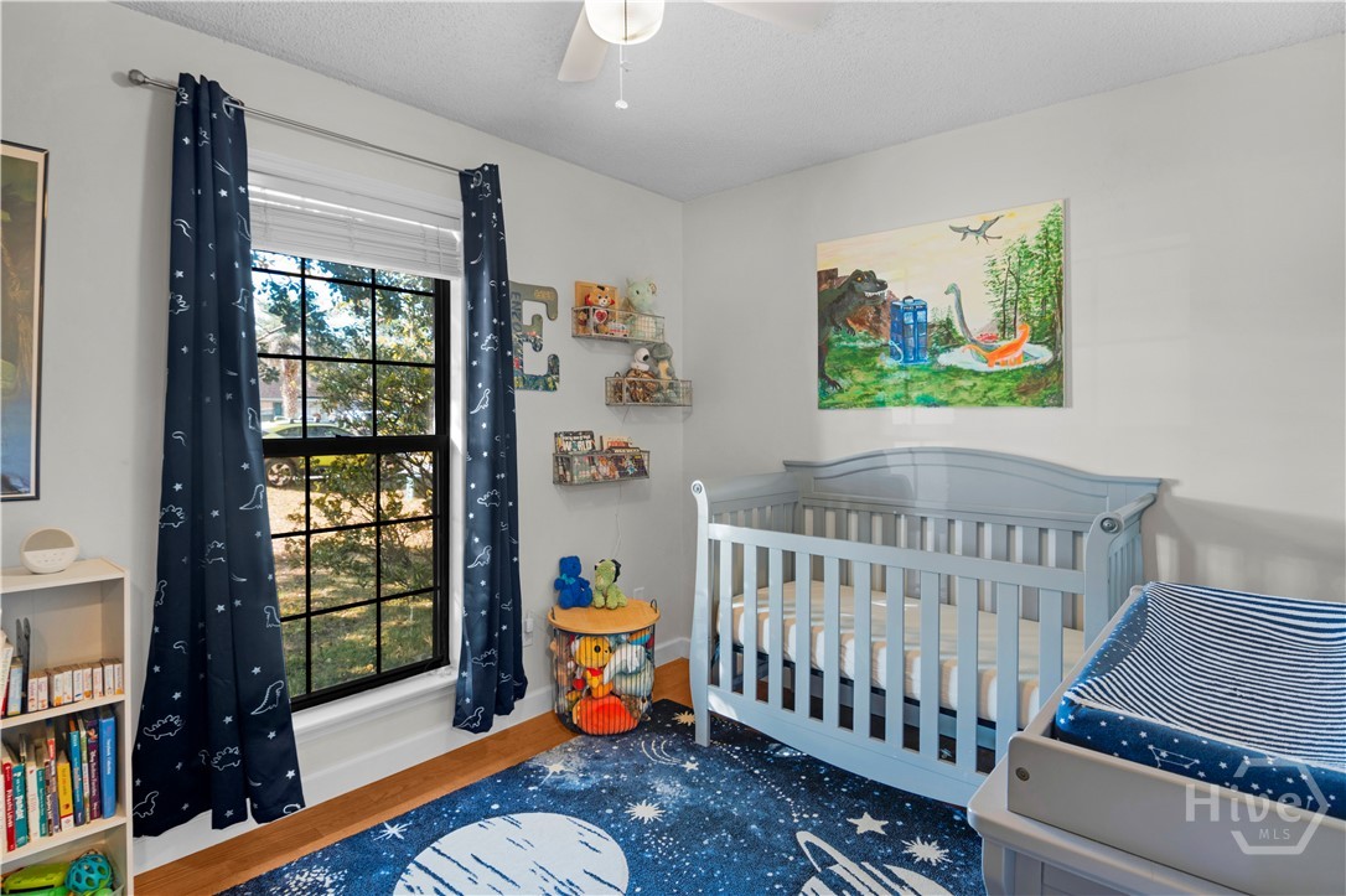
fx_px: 617
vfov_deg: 72.0
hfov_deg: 95.0
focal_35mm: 16
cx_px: 673
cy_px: 448
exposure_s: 1/1.25
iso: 100
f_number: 7.1
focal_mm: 11
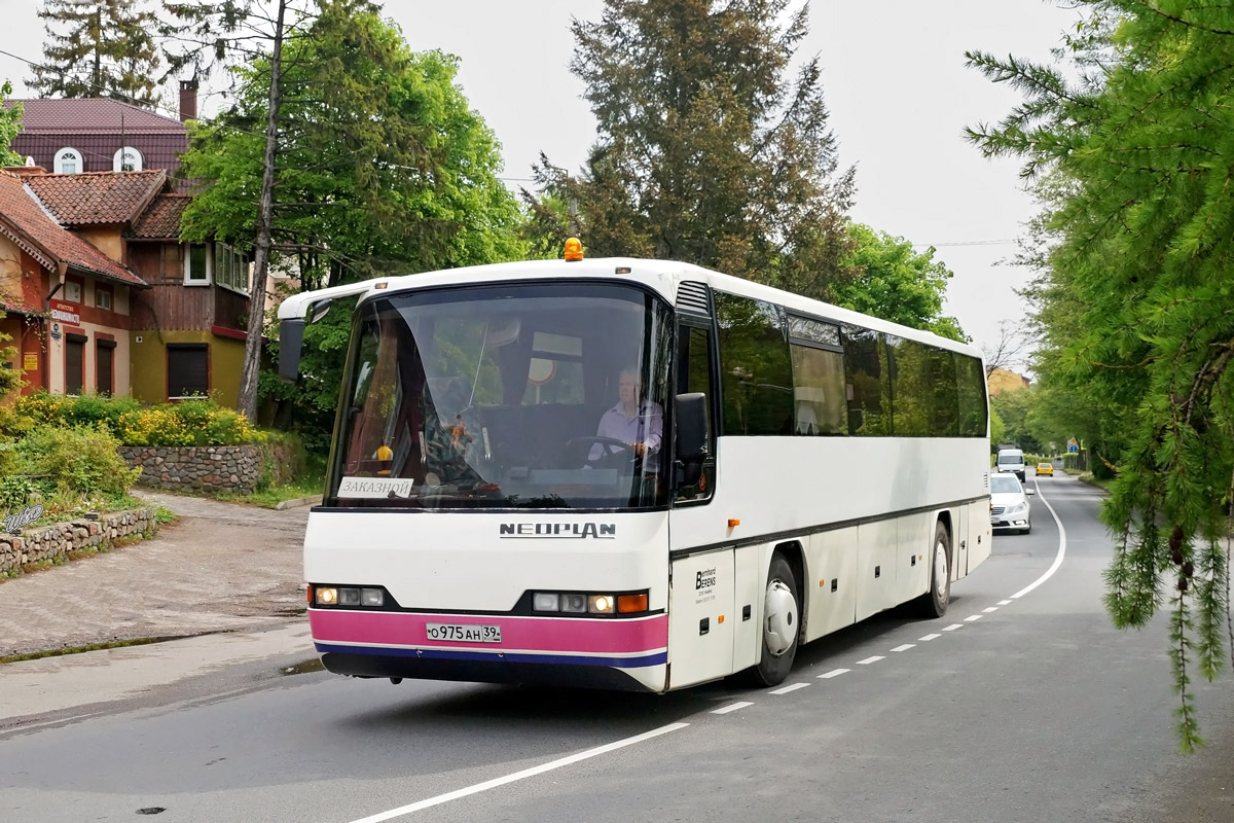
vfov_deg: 31.9
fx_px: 1440
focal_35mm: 42
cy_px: 412
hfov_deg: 46.4
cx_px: 617
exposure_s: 1/1000
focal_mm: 28
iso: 400
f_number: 7.1
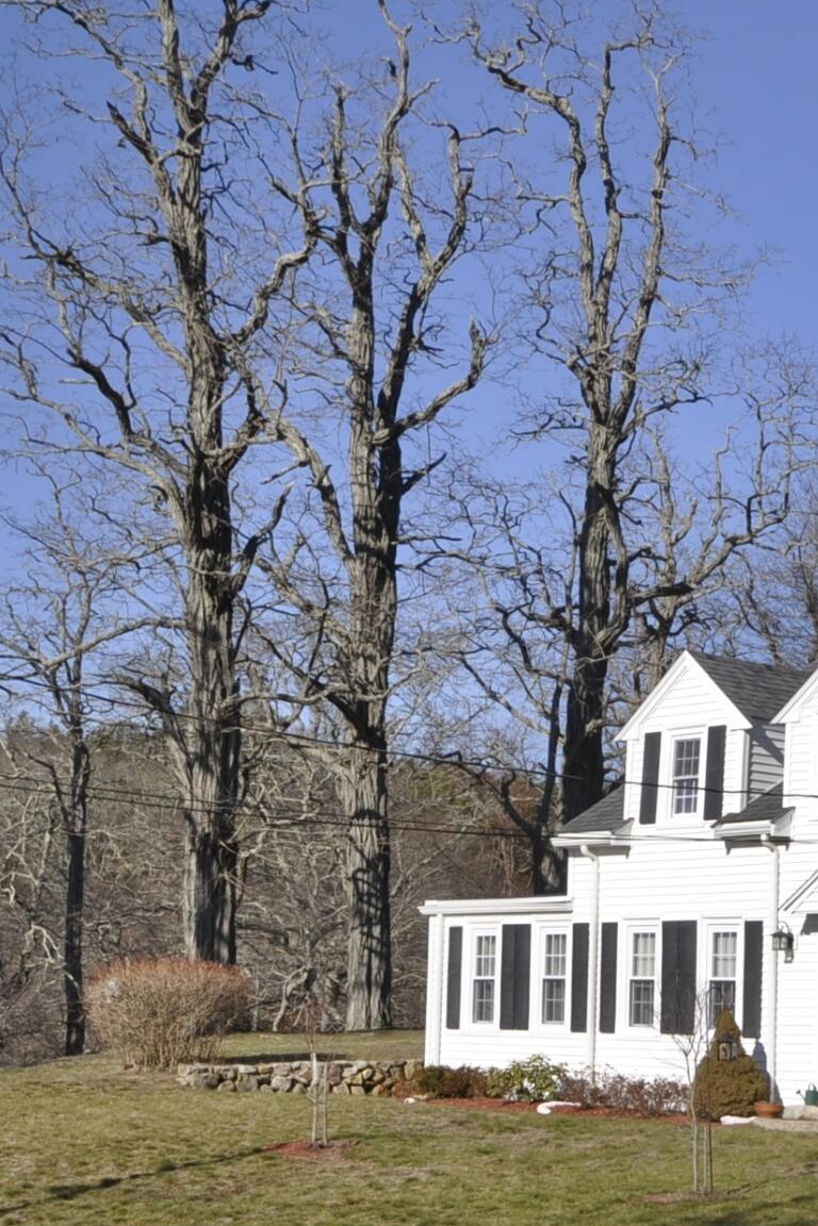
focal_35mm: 78
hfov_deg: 16.4
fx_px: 2658
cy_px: 879
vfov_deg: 25.8
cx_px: 1120
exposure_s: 1/320
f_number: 9
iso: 200
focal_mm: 20
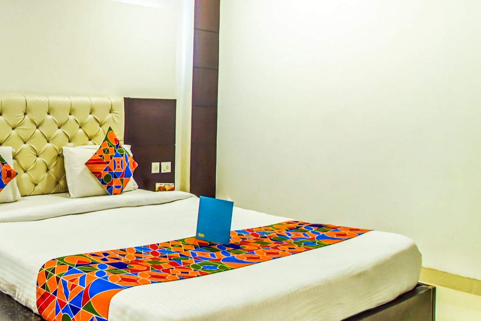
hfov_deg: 45.2
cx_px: 3
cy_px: 111
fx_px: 481
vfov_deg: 36.6
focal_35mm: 36
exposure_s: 2.5
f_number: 10
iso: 100
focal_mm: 12
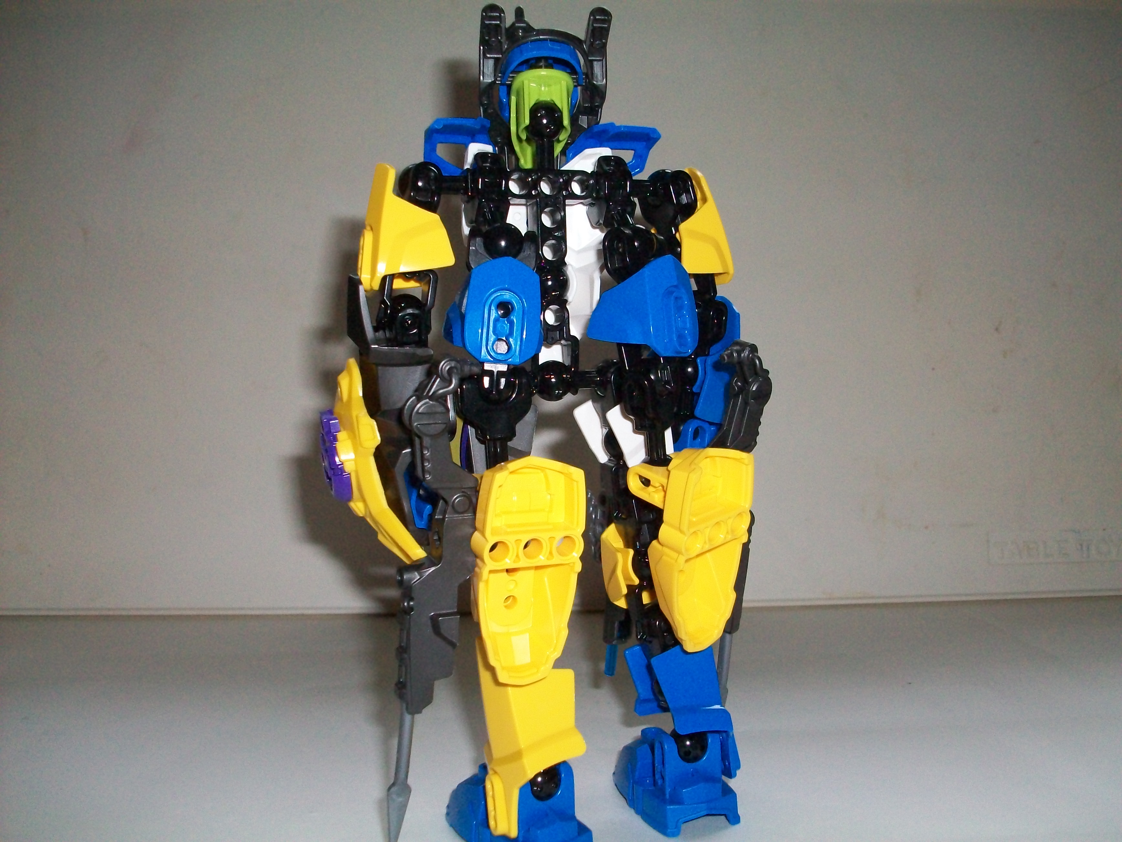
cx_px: 561
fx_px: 1102
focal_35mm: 34
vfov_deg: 41.8
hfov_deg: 54.0
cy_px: 421
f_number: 2.8
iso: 200
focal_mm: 5.7
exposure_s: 1/125
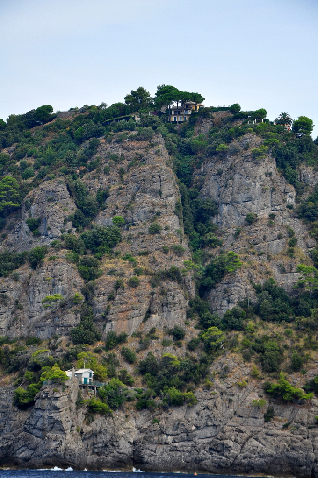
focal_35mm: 105
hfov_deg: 13.0
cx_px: 159
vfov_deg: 19.5
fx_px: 1395
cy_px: 239
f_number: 7.1
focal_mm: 70
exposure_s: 1/800
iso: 400
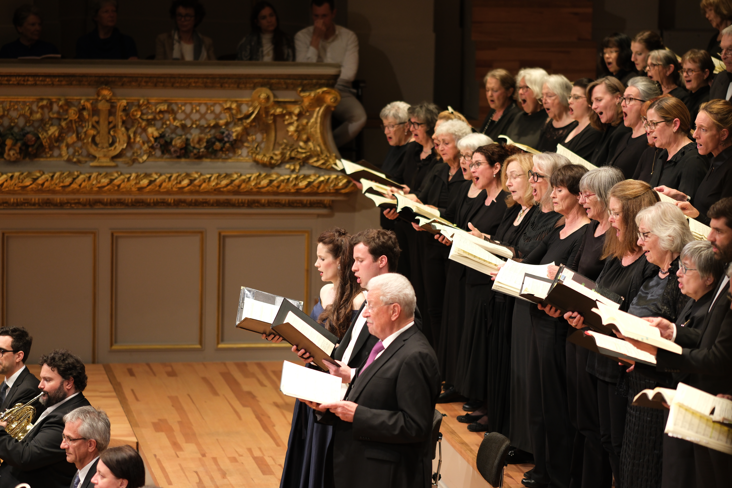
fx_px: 2745
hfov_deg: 15.2
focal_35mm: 135
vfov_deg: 10.2
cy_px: 244
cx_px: 366
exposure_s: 1/125
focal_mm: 90
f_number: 2
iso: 640
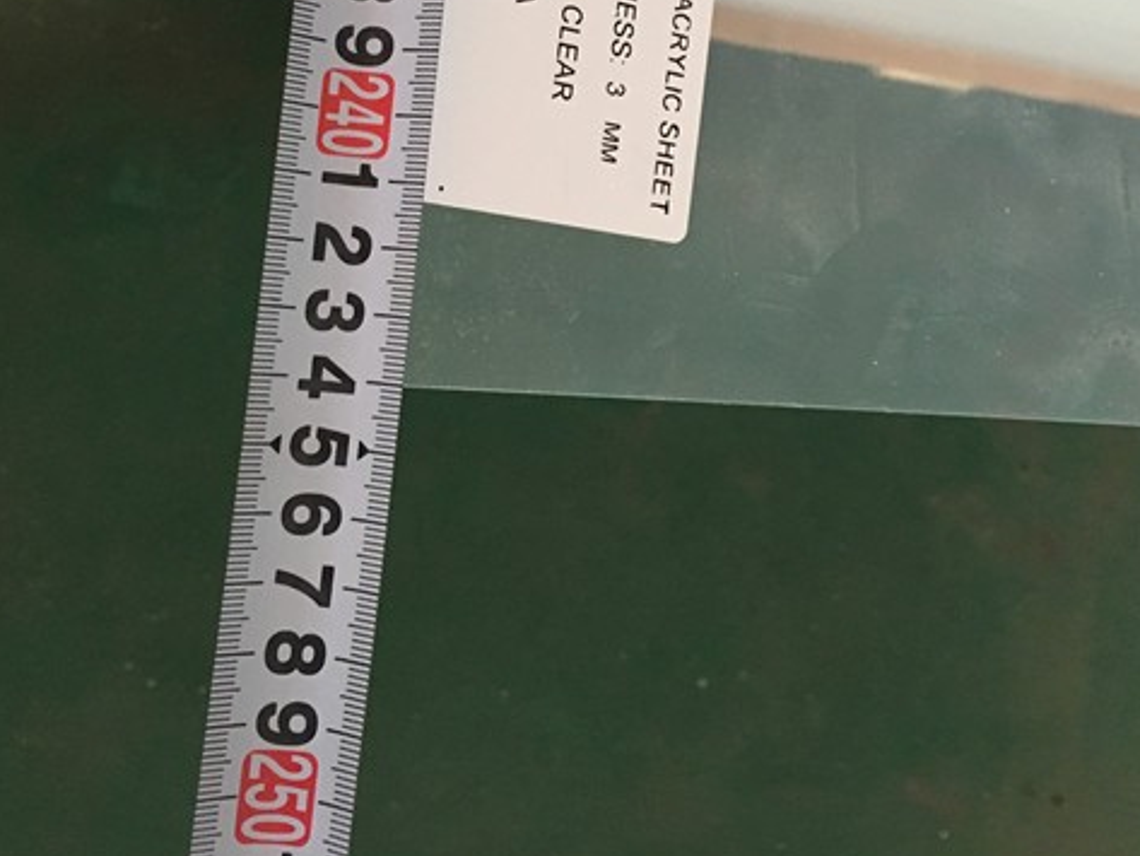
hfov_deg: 38.9
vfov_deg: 28.9
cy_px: 147
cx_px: 588
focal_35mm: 49
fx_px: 1614
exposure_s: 1/25
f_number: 2.2
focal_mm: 4.15
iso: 200
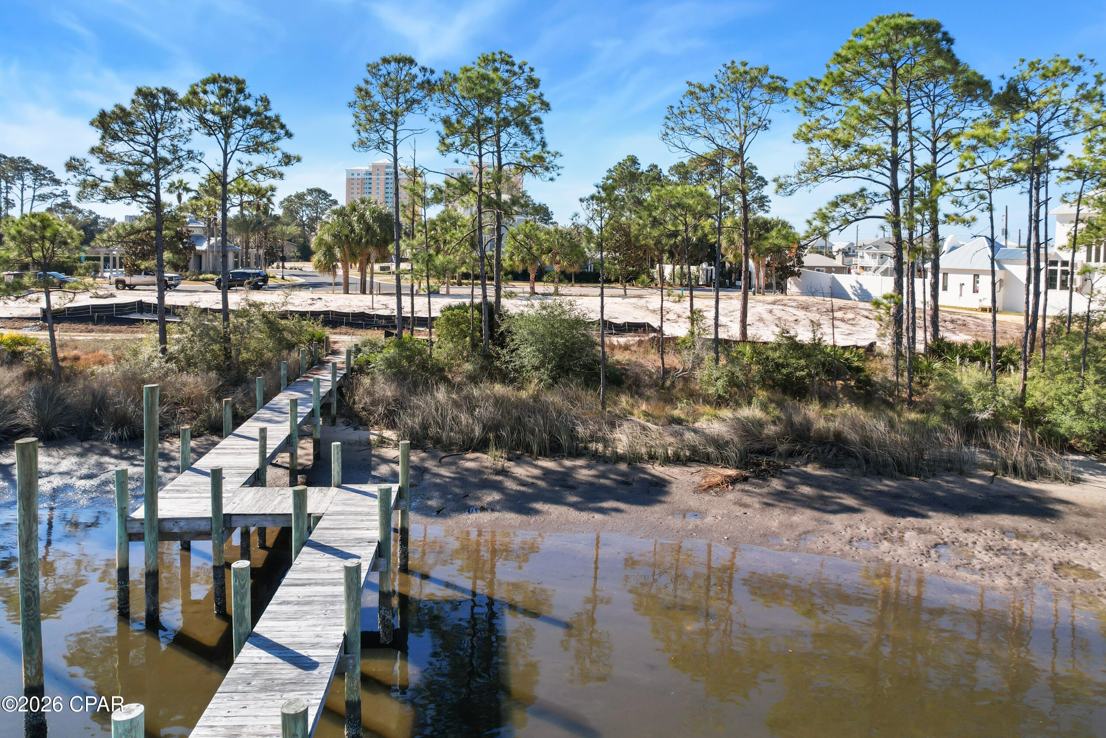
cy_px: 369
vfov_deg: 57.2
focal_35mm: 22
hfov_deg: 78.6
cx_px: 553
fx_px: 676
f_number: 2.8
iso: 100
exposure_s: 1/730
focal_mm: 8.38
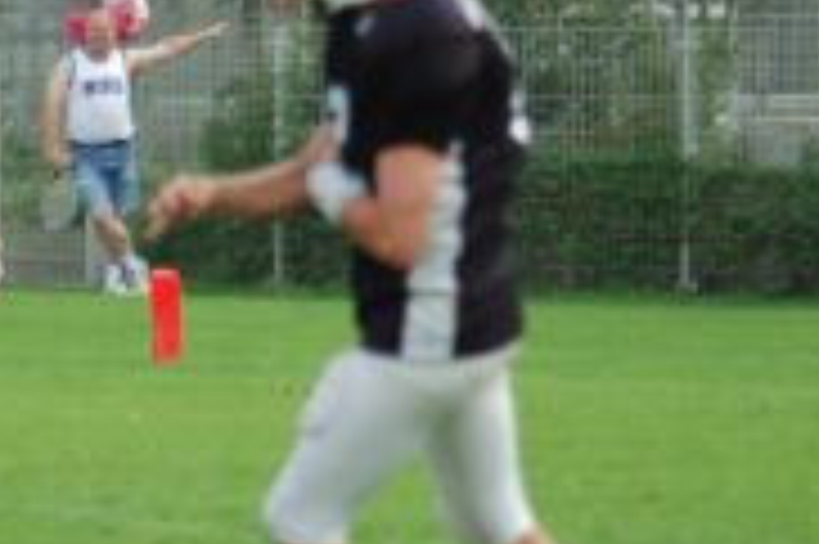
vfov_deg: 2.5
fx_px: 12728
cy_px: 333
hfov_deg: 3.7
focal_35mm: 560
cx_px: 209
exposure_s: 1/800
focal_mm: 150
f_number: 4.5
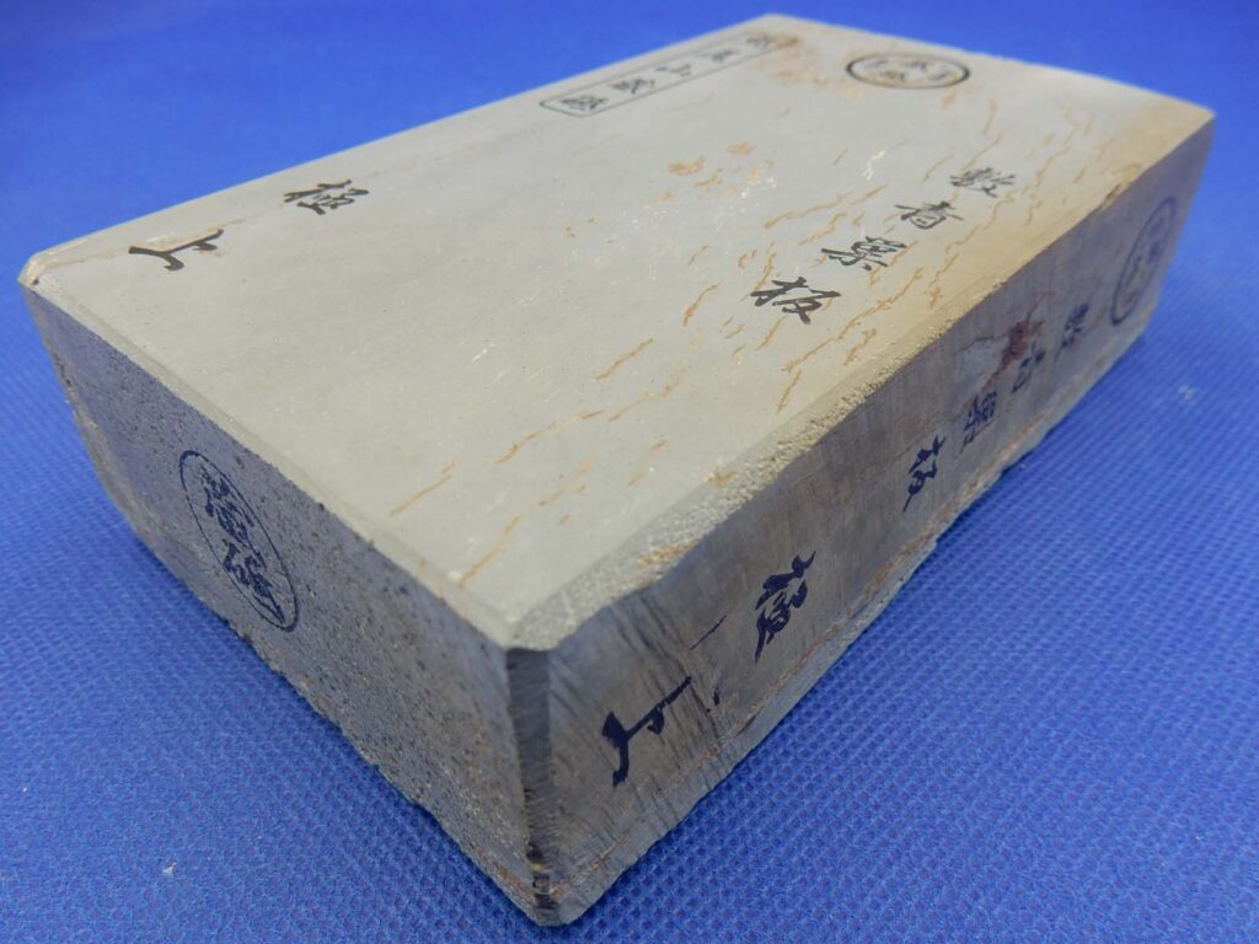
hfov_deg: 69.4
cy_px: 472
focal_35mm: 25
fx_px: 909
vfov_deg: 54.9
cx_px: 630
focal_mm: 4.5
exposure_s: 1/80
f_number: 3.7
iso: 125
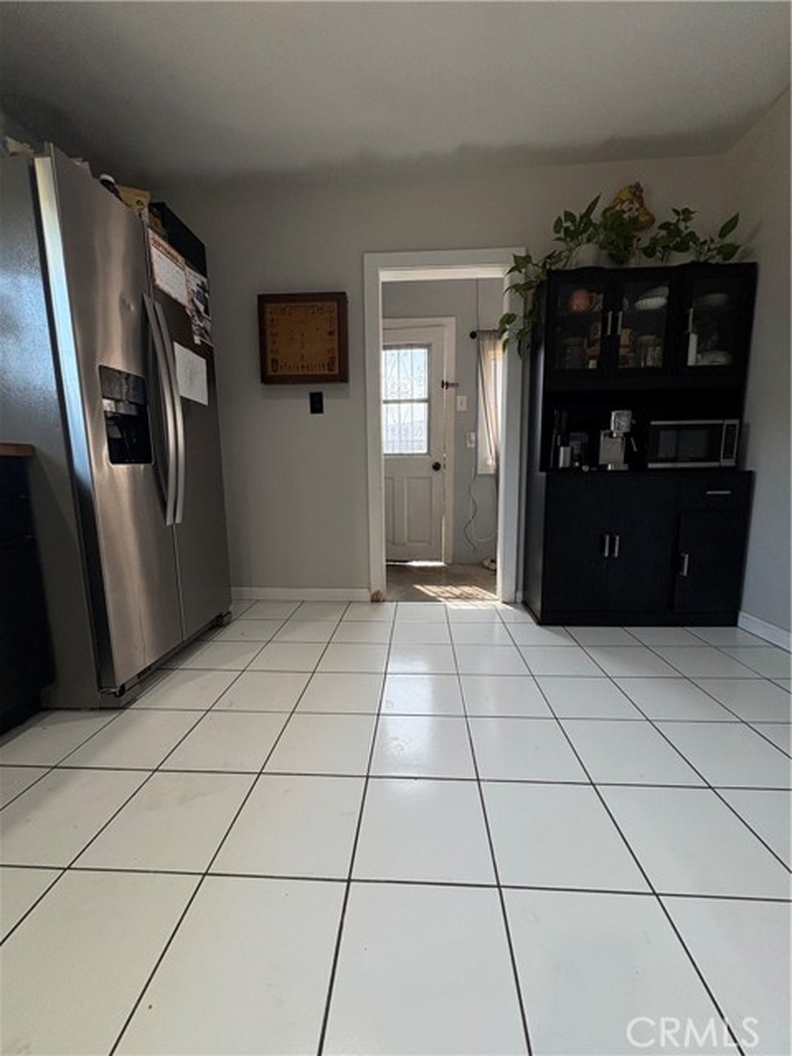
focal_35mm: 14
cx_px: 396
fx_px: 427
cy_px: 528
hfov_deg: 85.7
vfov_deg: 102.1
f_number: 2.2
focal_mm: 2.22
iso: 250
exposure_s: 1/120
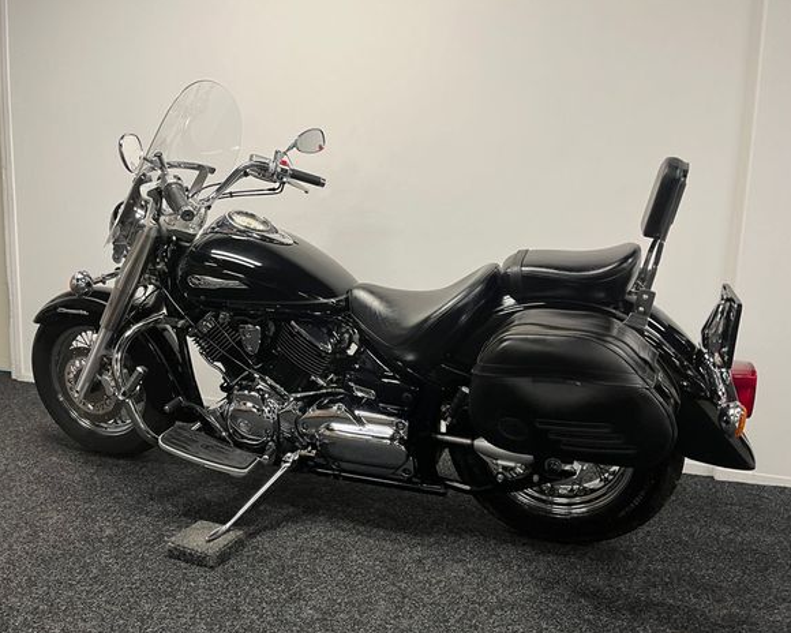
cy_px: 321
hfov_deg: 62.1
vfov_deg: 51.5
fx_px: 655
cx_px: 364
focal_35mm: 28
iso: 100
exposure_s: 1/50
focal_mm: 5.1
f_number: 1.6
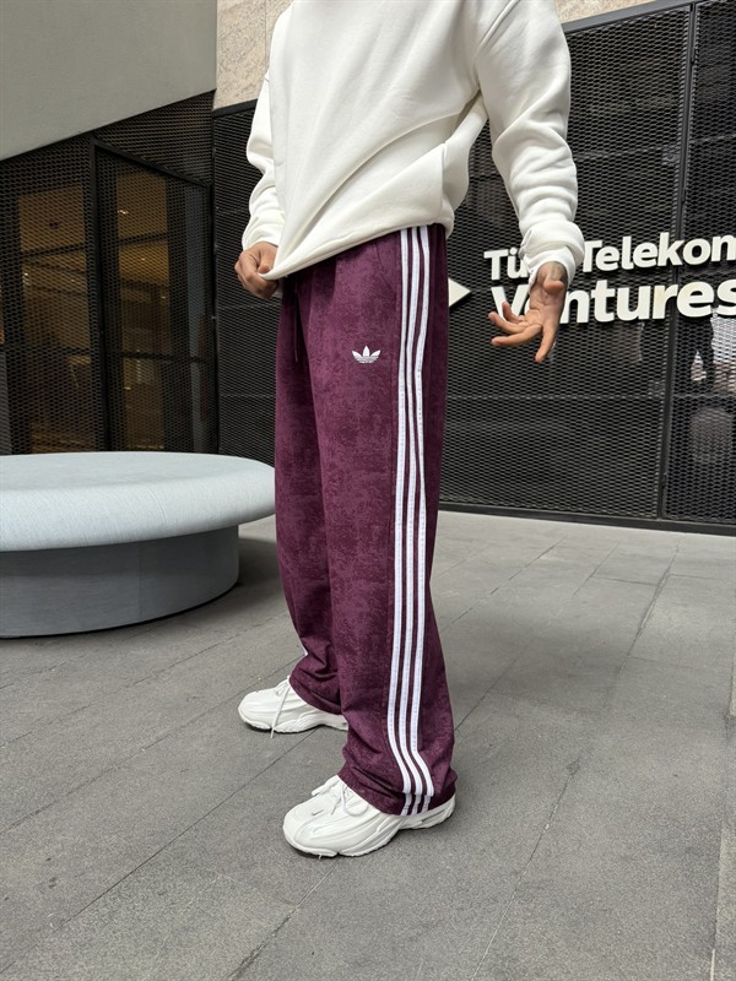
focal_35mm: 24
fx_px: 680
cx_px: 368
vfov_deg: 71.6
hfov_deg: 56.8
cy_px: 490
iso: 200
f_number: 1.78
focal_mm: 6.76
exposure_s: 1/110
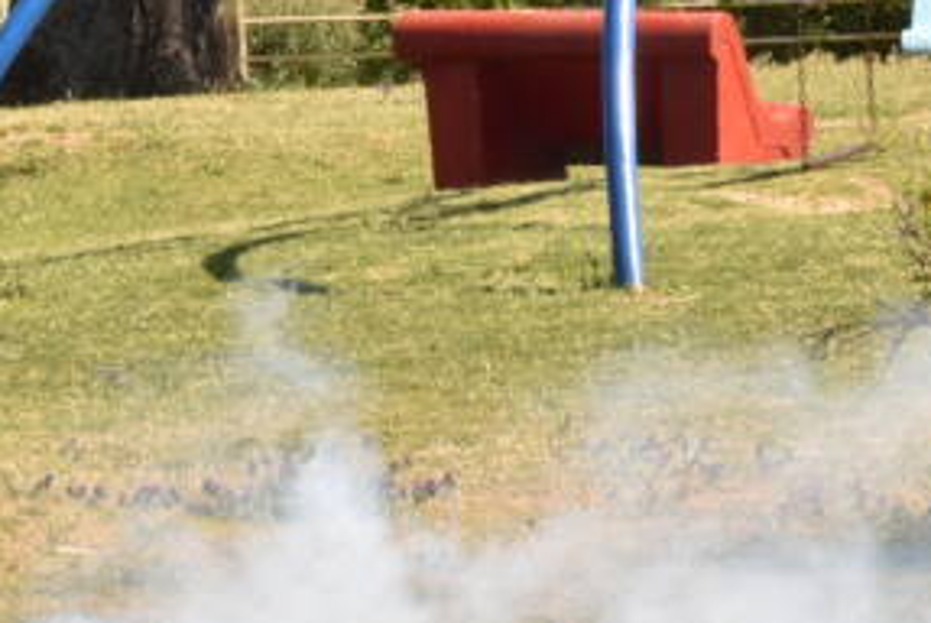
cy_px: 177
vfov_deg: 2.3
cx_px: -454
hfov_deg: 3.4
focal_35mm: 604
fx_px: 15634
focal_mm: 105
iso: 640
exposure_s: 1/250
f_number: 22
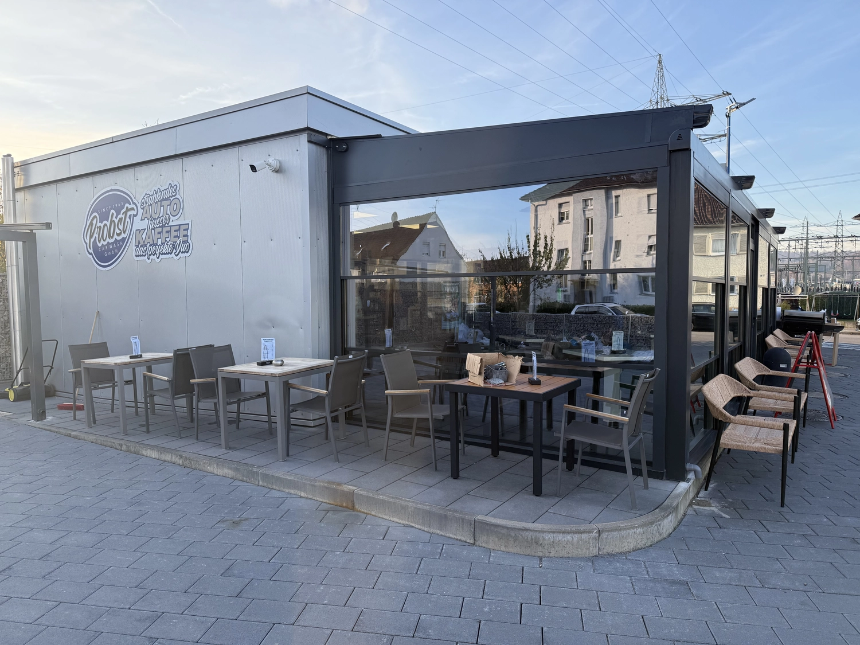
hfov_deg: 71.6
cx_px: 430
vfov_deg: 56.8
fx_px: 596
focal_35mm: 24
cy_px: 322
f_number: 1.78
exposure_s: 1/967
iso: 100
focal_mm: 6.76
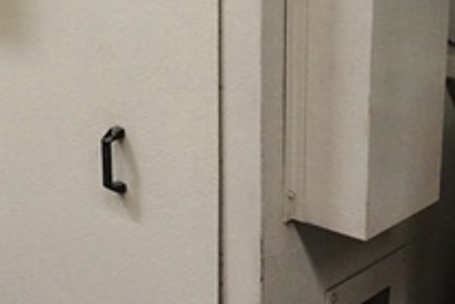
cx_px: 45
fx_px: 1050
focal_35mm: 83
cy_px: 66
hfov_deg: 23.8
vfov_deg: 16.4
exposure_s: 1/160
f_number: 3.5
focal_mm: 16
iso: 2500
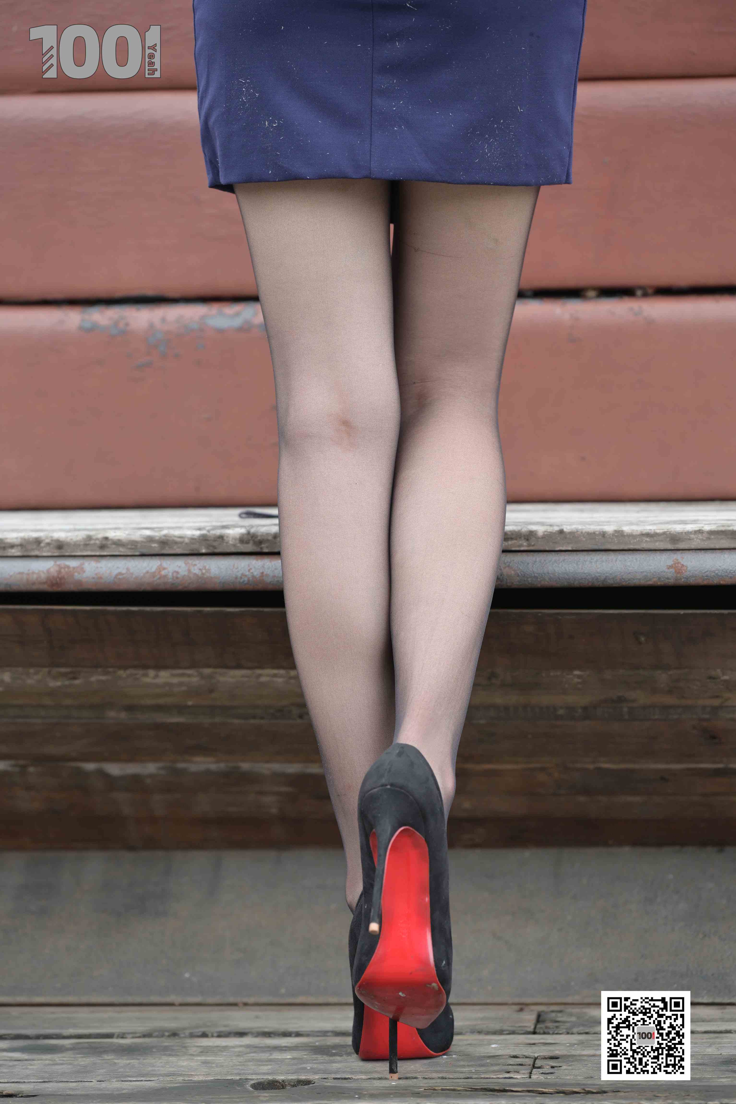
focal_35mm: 200
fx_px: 6132
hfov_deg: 6.9
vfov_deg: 10.3
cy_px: 552
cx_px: 368
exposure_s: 1/250
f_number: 4
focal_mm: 200
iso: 200
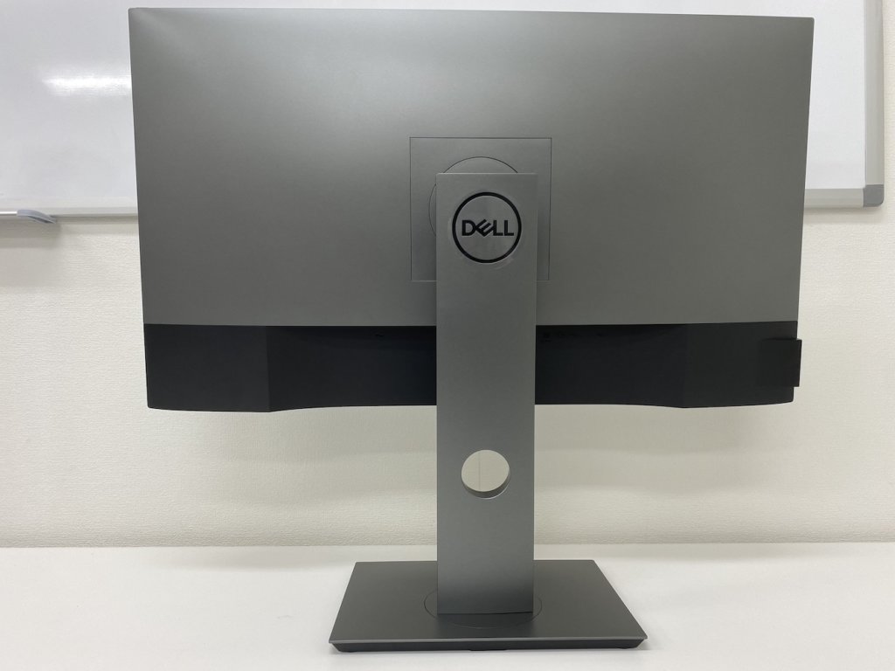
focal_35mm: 26
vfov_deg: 53.1
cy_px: 336
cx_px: 448
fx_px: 672
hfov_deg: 67.3
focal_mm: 4.25
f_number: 1.8
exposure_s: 1/100
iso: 50
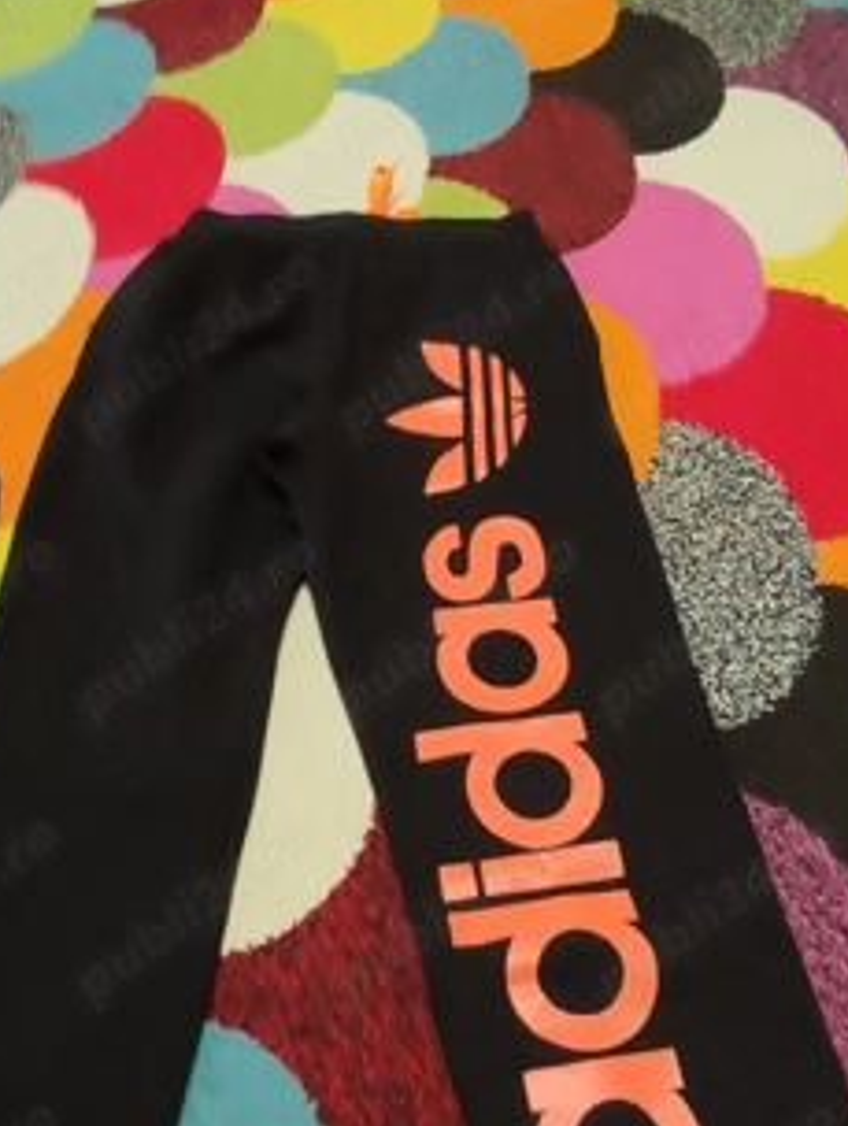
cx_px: 326
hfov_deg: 62.8
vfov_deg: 77.8
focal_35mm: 21
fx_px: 684
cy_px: 687
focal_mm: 1.65
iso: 440
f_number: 2.2
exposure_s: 1/33
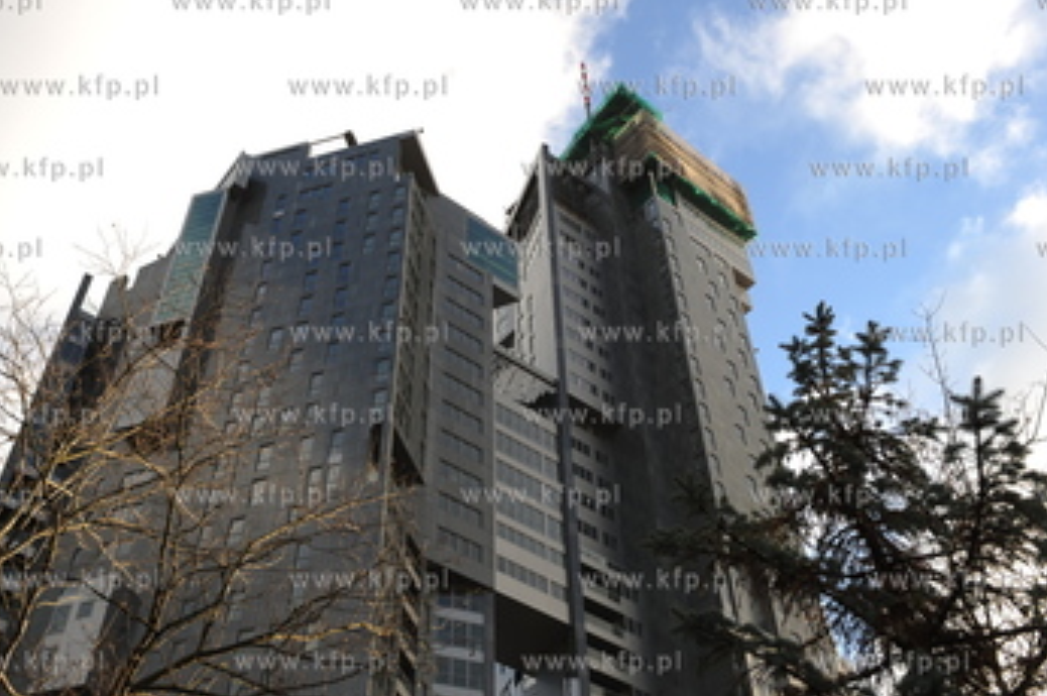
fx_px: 1075
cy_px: 372
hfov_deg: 51.9
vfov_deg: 35.9
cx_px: 475
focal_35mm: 37
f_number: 5
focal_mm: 32
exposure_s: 1/200
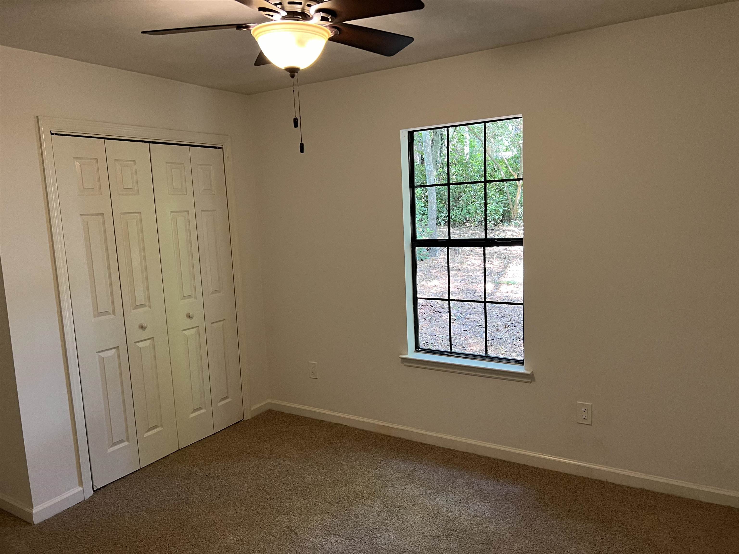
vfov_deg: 53.1
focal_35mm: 26
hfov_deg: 67.3
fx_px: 555
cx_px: 370
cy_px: 277
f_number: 1.5
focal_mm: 5.7
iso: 200
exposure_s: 1/60
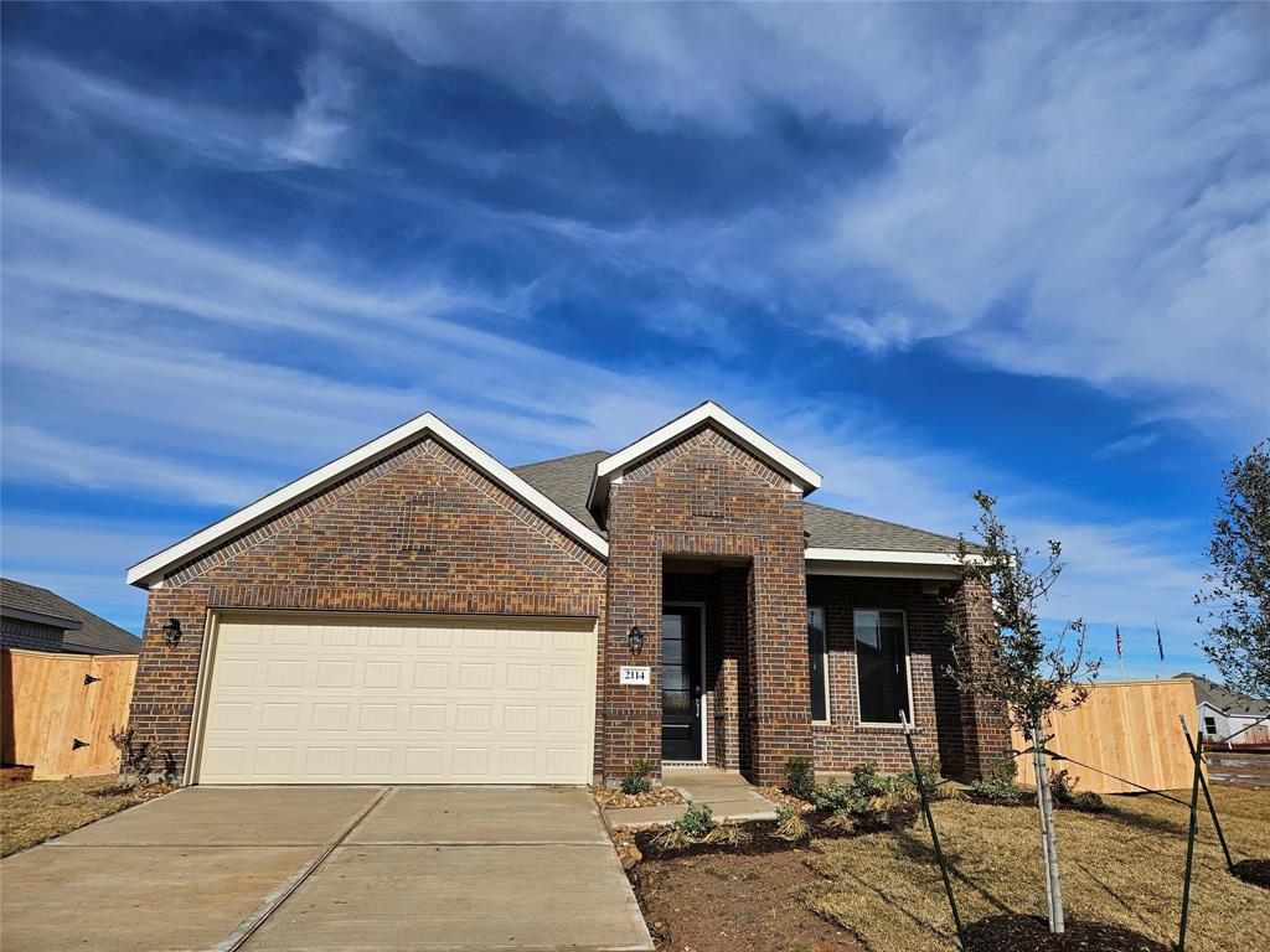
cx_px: 635
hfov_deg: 73.9
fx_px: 844
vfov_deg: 58.9
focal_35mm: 23
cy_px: 476
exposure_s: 1/4420
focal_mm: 5.4
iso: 25
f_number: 1.8
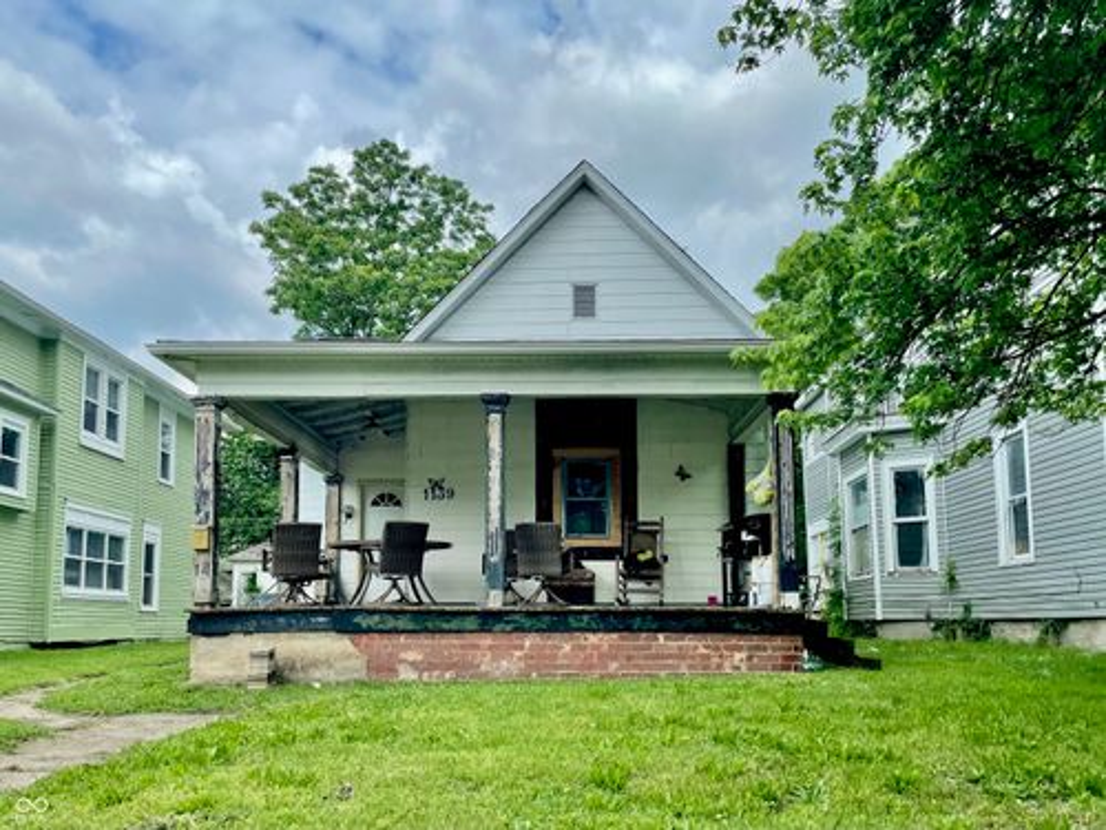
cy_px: 415
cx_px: 553
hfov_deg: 67.3
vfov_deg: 53.1
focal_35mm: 26
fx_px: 831
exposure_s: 1/3610
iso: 32
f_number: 1.6
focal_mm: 4.2
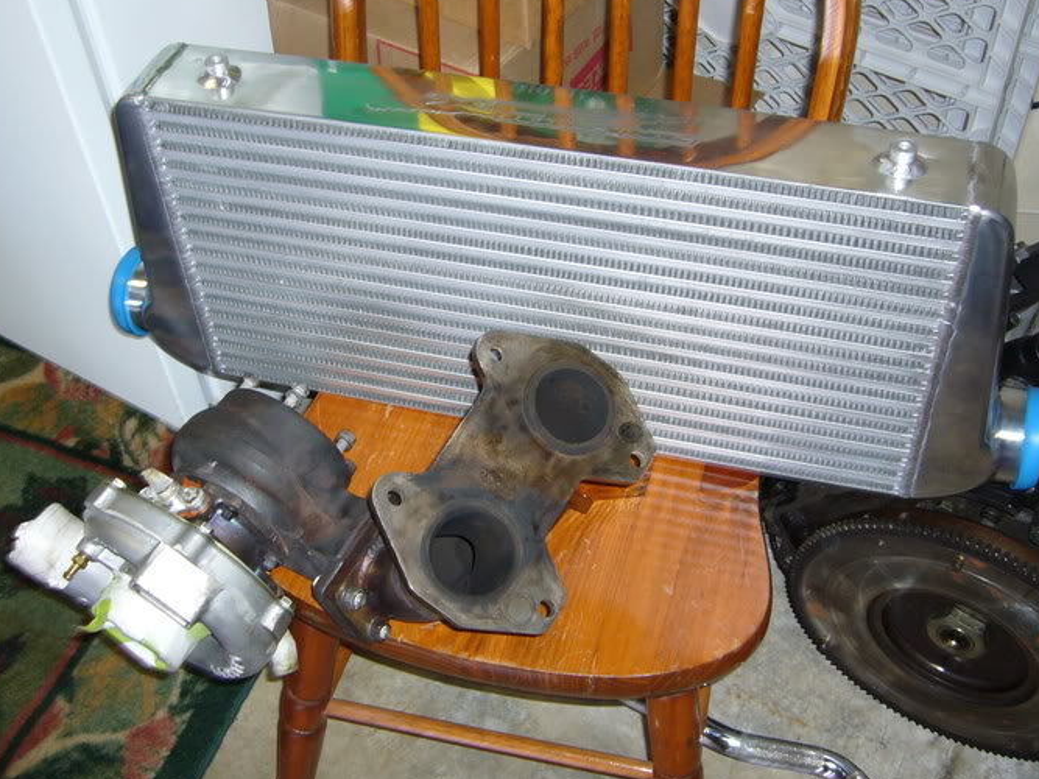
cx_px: 480
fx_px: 1260
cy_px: 332
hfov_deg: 44.8
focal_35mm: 42
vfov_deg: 34.3
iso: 100
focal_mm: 5.8
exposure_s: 1/30
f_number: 2.8
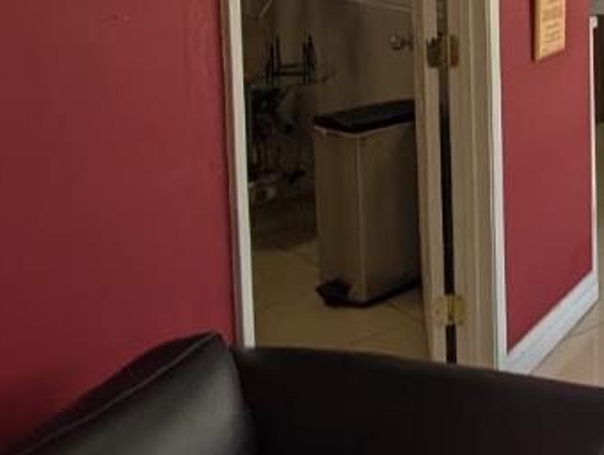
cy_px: -49
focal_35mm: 53
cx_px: 851
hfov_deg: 27.6
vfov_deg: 25.5
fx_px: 926
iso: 47
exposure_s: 1/359
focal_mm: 2.02
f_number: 1.7
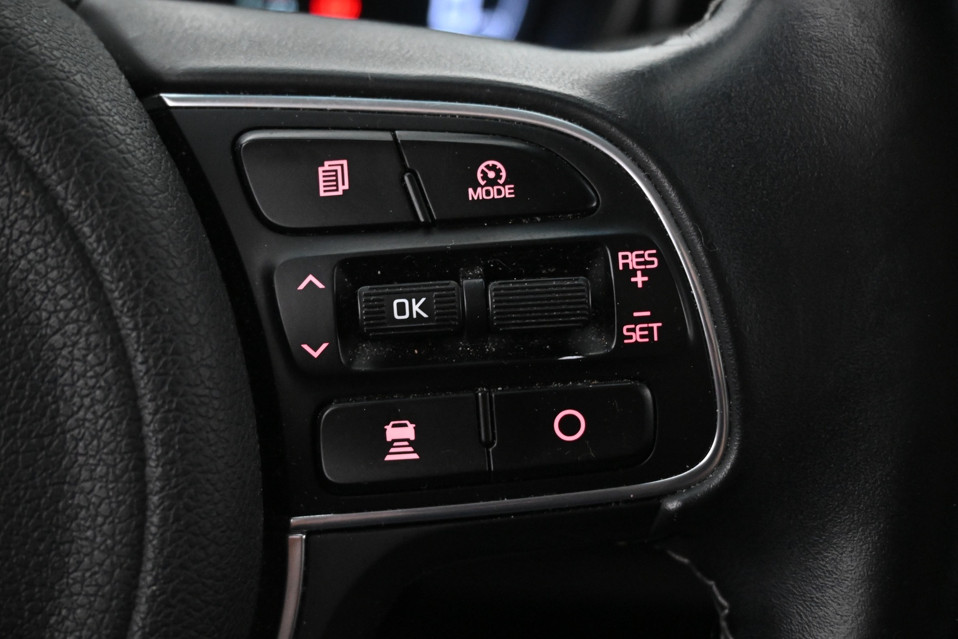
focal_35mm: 40
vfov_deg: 33.6
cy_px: 320
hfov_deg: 48.7
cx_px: 479
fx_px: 1058
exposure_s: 1/40
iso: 5000
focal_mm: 26.5
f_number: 4.5
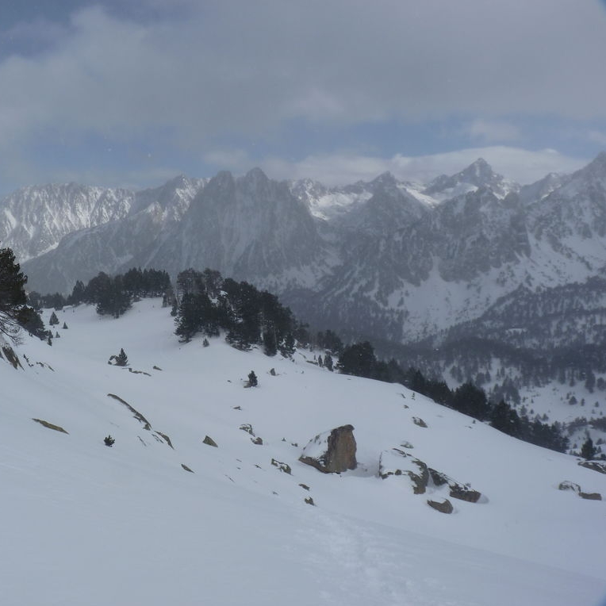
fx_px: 634
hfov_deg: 50.2
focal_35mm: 32
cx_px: 205
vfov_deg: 51.1
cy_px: 304
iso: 80
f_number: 5.6
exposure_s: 1/250
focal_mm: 4.8
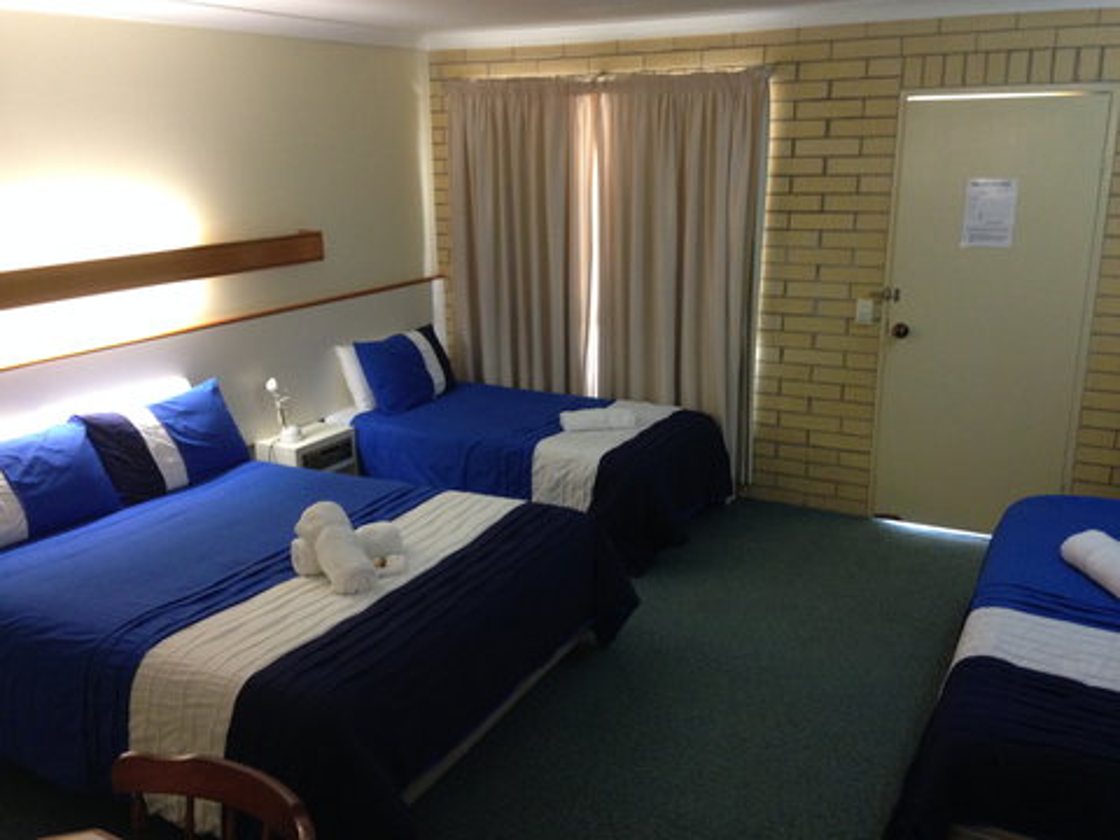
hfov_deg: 55.4
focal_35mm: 33
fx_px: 1068
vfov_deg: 42.9
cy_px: 420
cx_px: 560
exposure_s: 1/20
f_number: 2.4
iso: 250
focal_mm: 4.12
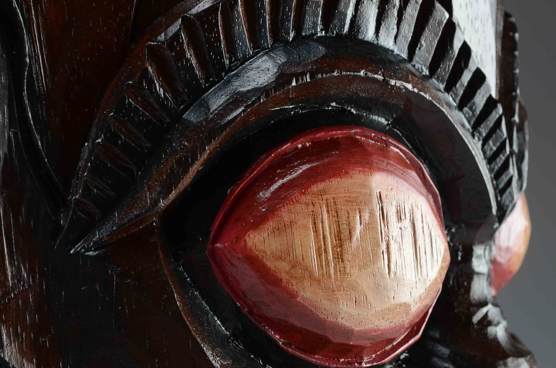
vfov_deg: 16.5
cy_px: 184
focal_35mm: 82
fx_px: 1272
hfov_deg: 24.7
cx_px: 278
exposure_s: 1/80
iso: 100
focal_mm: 55
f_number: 13
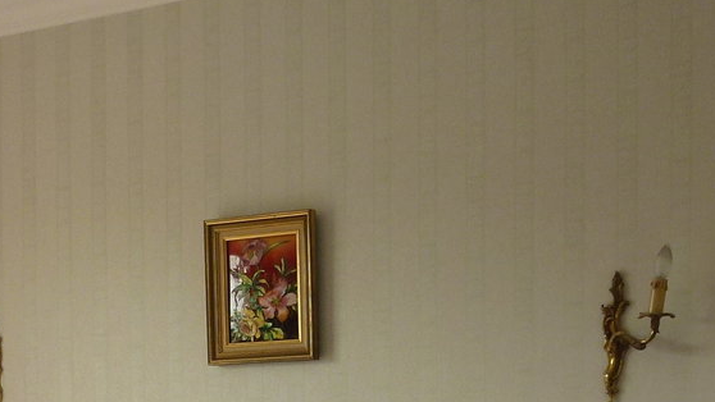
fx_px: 1422
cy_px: 547
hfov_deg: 28.1
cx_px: 270
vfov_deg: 15.2
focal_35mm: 75
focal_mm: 4.3
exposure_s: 1/100
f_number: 3.3
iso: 100
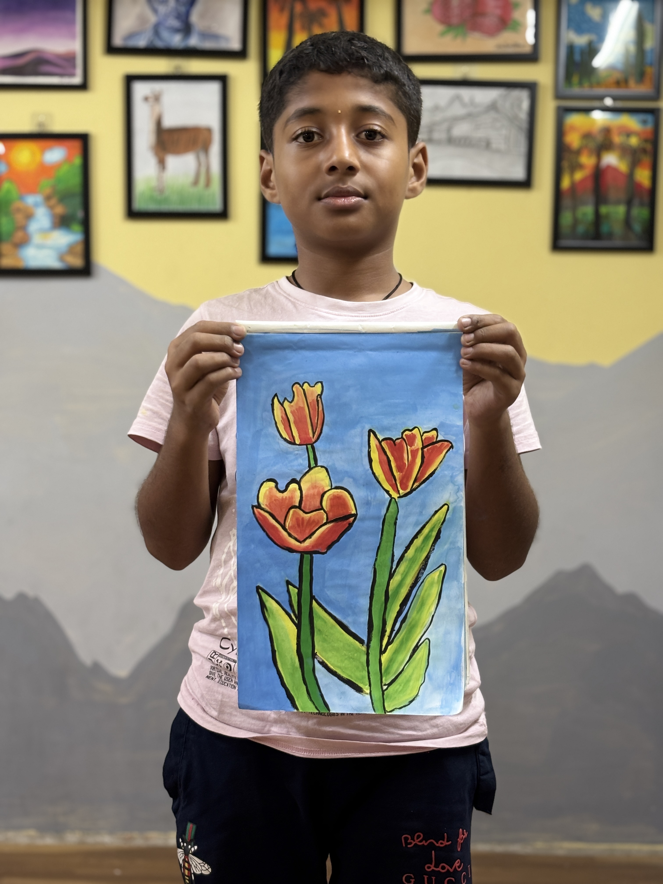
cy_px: 442
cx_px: 332
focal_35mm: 52
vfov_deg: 36.8
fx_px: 1328
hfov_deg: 28.0
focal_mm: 5.96
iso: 200
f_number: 1.6
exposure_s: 1/33
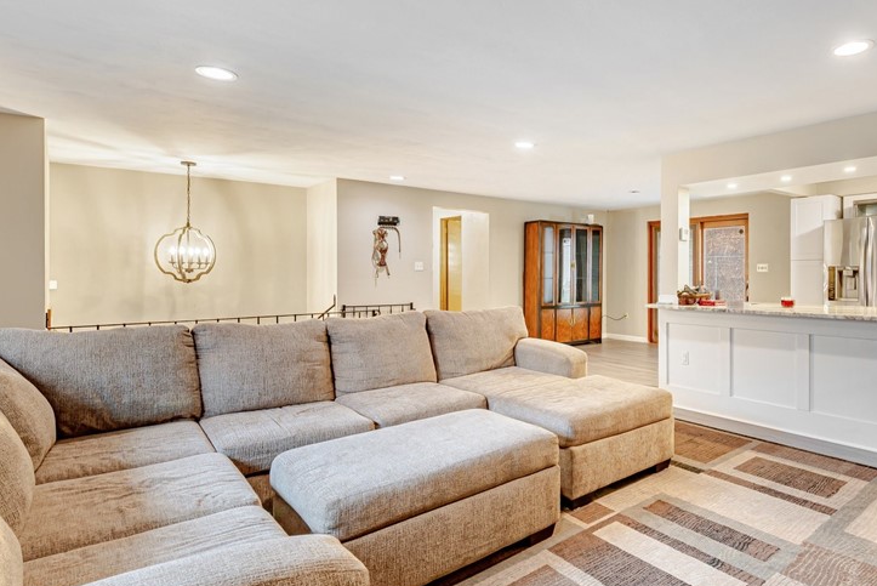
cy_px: 284
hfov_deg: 79.3
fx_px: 512
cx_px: 561
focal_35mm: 21
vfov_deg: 59.6
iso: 50
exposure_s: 1/2.5
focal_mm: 14
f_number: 11
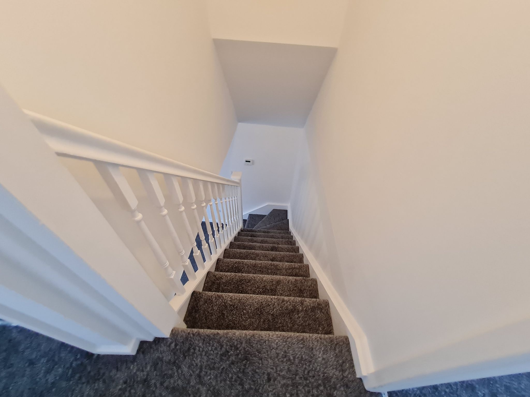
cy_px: 198
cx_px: 265
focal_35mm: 13
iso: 250
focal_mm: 1.74
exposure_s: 1/50
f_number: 2.2
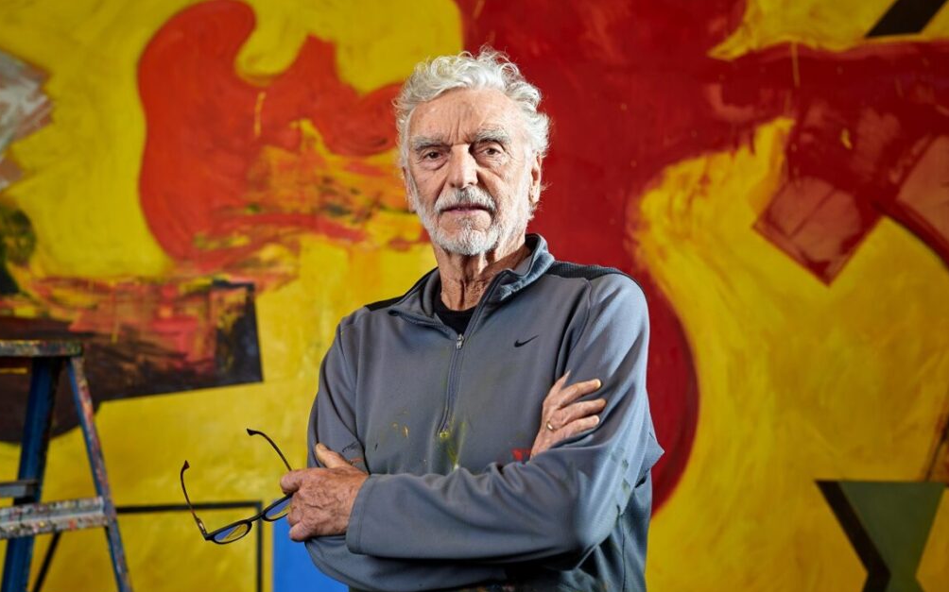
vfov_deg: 24.9
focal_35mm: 52
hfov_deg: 38.9
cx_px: 471
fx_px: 1345
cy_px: 291
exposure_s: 1/200
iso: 160
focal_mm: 50
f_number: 2.8
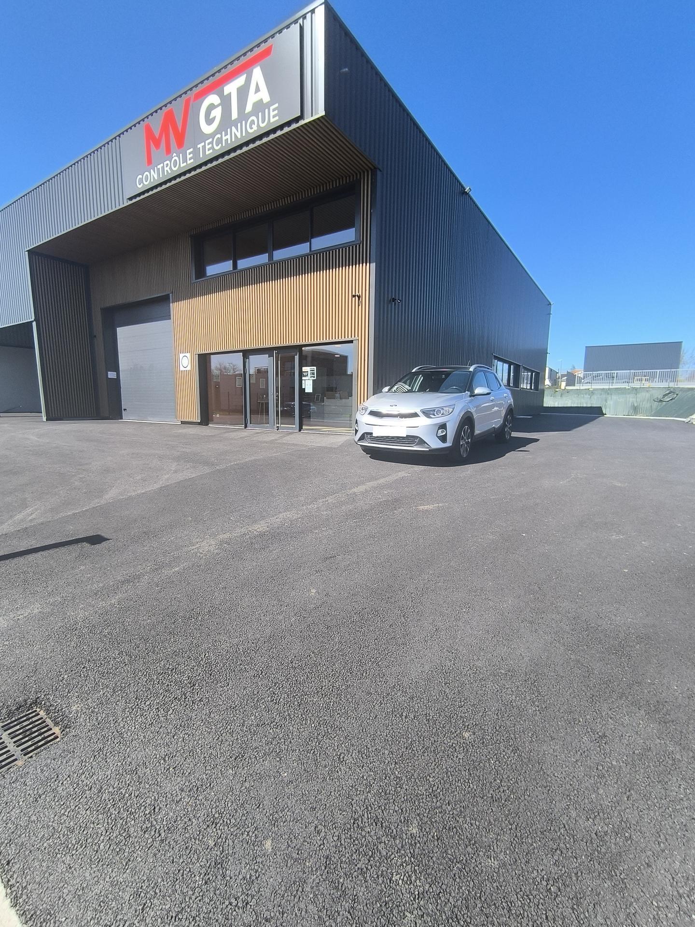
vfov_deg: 94.5
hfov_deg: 78.1
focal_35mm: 16
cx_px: 348
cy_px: 464
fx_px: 428
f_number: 2.2
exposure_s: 1/1153
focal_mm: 1.65
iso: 50
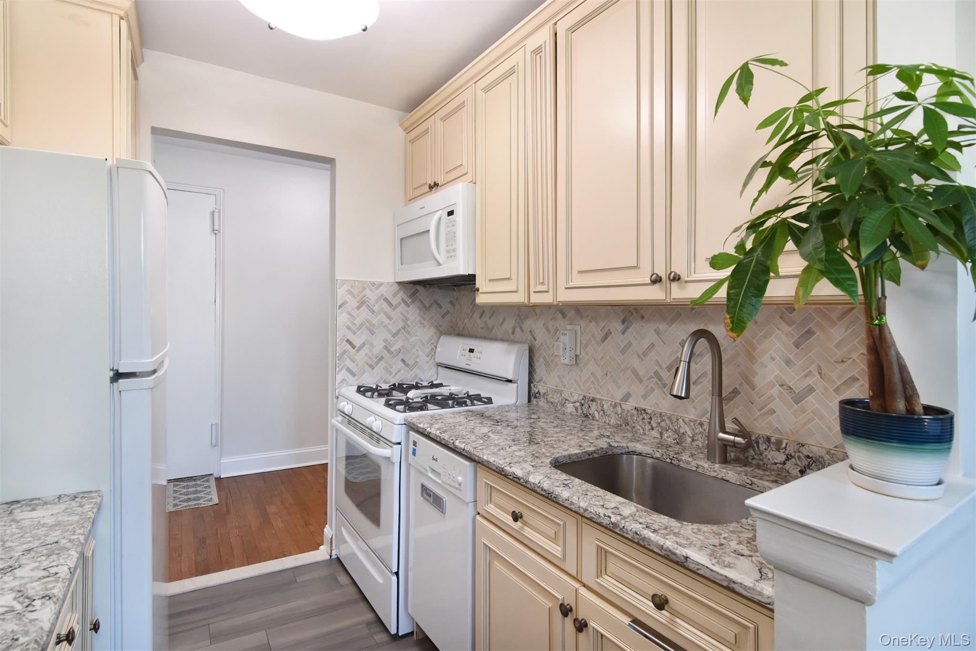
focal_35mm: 16
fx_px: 447
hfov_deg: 95.0
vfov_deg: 72.0
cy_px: 326
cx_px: 488
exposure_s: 1/60
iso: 640
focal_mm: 11
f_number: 8
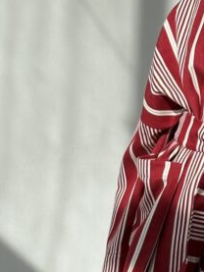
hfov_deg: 8.0
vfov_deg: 10.6
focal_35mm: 185
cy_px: 245
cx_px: 186
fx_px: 1453
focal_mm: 6.86
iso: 64
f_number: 1.78
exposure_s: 1/5263
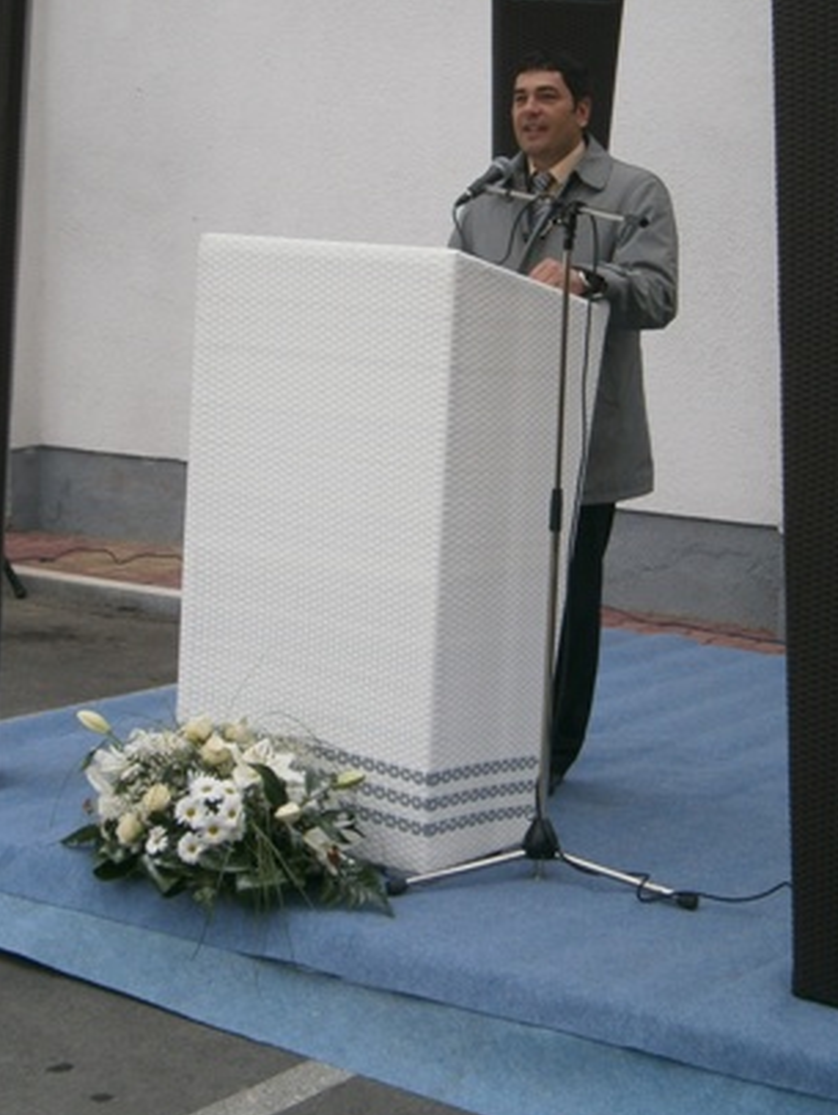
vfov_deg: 26.0
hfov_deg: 19.9
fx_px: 2386
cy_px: 277
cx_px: 434
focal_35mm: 74
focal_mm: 8.3
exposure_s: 1/250
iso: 80
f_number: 3.4
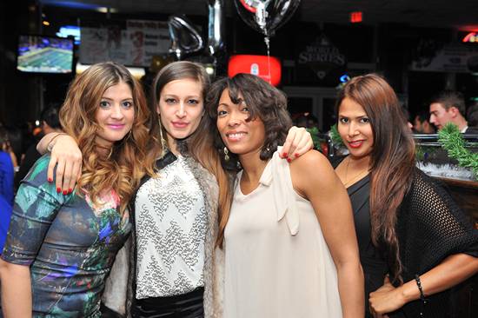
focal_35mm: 42
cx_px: 239
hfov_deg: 46.4
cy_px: 159
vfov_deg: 31.9
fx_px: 557
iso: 1000
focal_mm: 42
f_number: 5
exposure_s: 1/100
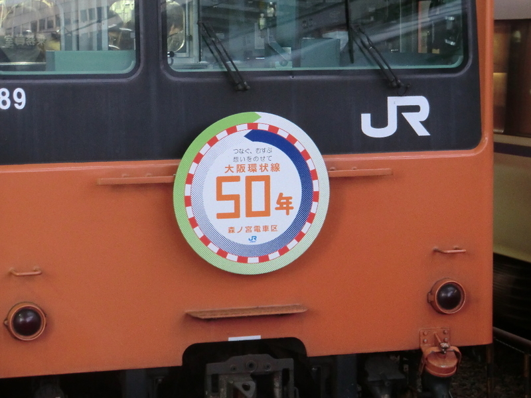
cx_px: 266
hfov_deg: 18.7
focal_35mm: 105
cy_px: 199
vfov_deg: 14.1
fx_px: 1611
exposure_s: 1/13
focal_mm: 18.8
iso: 400
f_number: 5
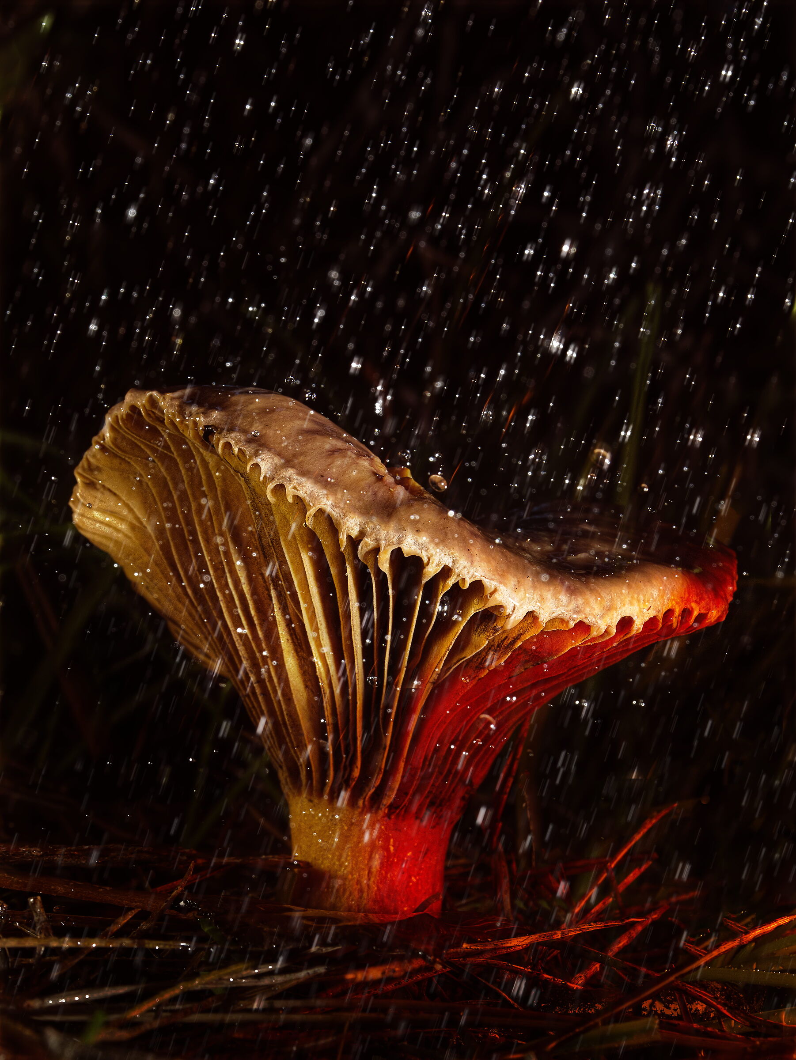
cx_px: 398
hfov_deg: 22.9
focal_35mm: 64
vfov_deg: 30.3
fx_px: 1961
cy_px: 530
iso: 200
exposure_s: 1/80
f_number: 10
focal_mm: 32
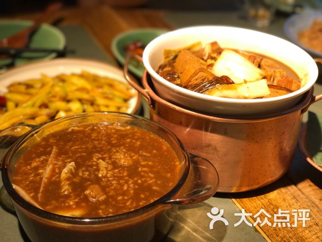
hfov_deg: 33.8
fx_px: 530
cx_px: 161
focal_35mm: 57
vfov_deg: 25.7
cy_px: 121
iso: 80
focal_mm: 6.6
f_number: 2.8
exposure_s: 1/50
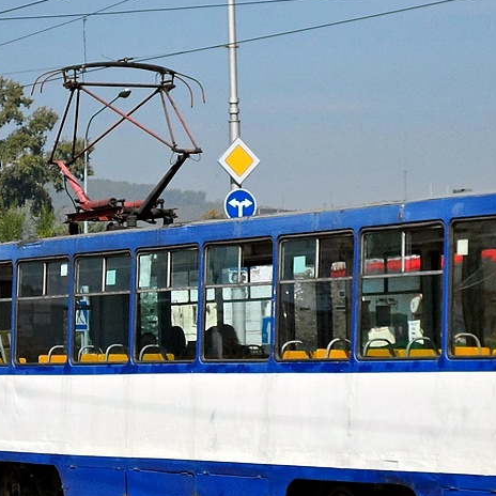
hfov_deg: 11.4
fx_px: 2480
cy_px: 151
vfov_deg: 11.4
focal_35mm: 153
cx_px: 371
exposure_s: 1/750
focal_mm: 12
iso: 80
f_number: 4.1
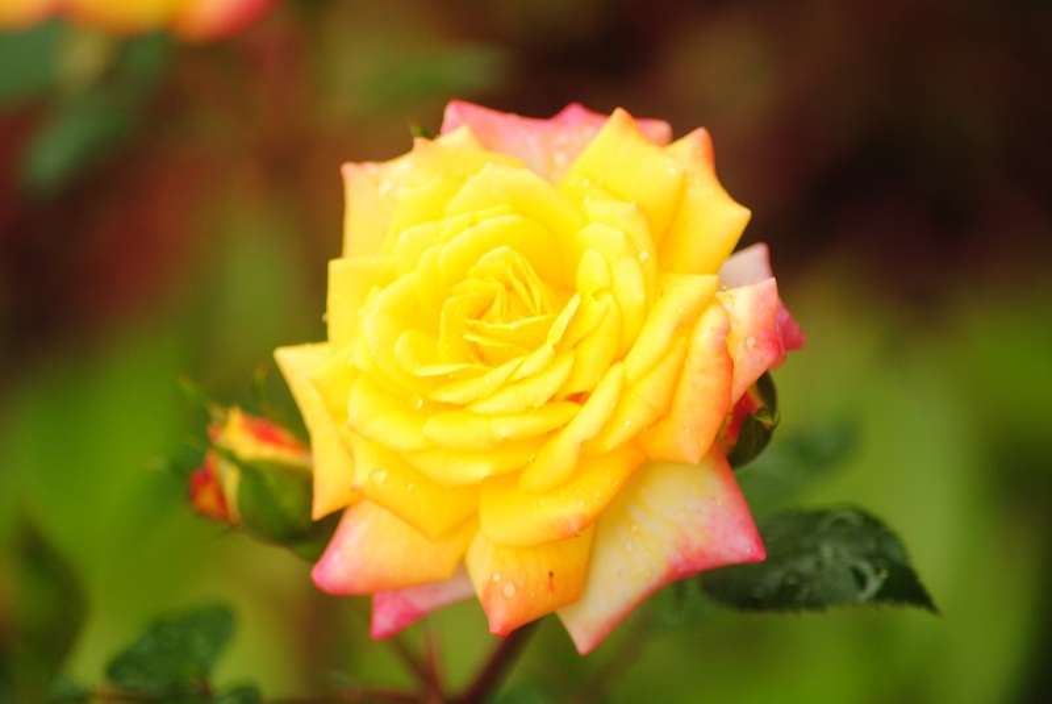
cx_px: 526
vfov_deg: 3.1
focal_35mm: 450
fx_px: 13162
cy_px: 352
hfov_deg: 4.6
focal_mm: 300
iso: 200
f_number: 5.6
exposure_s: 1/40
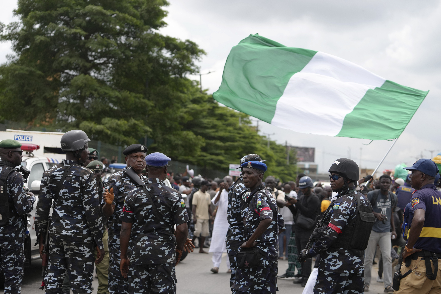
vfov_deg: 19.5
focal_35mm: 70
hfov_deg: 28.8
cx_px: 220
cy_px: 147
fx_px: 857
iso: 500
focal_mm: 70
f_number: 3.5
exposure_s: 1/4000
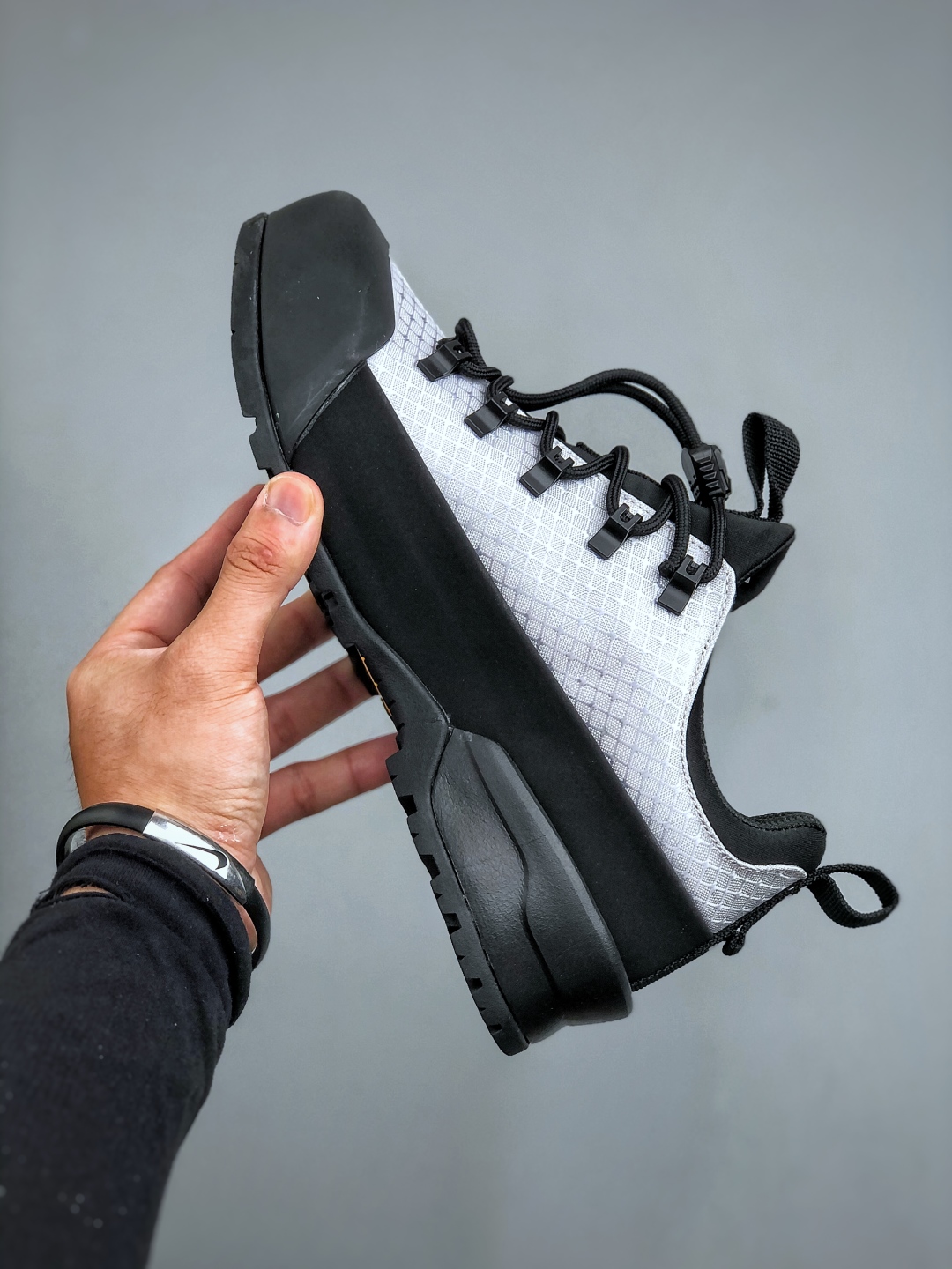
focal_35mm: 57
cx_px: 476
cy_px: 634
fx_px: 2090
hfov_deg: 25.7
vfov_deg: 33.8
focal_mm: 6.6
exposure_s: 1/50
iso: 20
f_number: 2.8
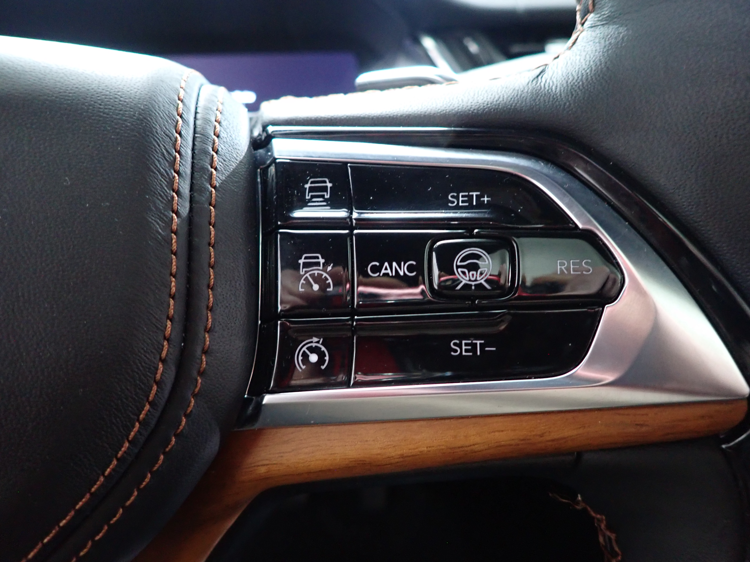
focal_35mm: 25
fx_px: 542
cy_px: 281
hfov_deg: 69.4
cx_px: 375
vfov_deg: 54.9
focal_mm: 4.5
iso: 800
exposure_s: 1/20
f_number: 2
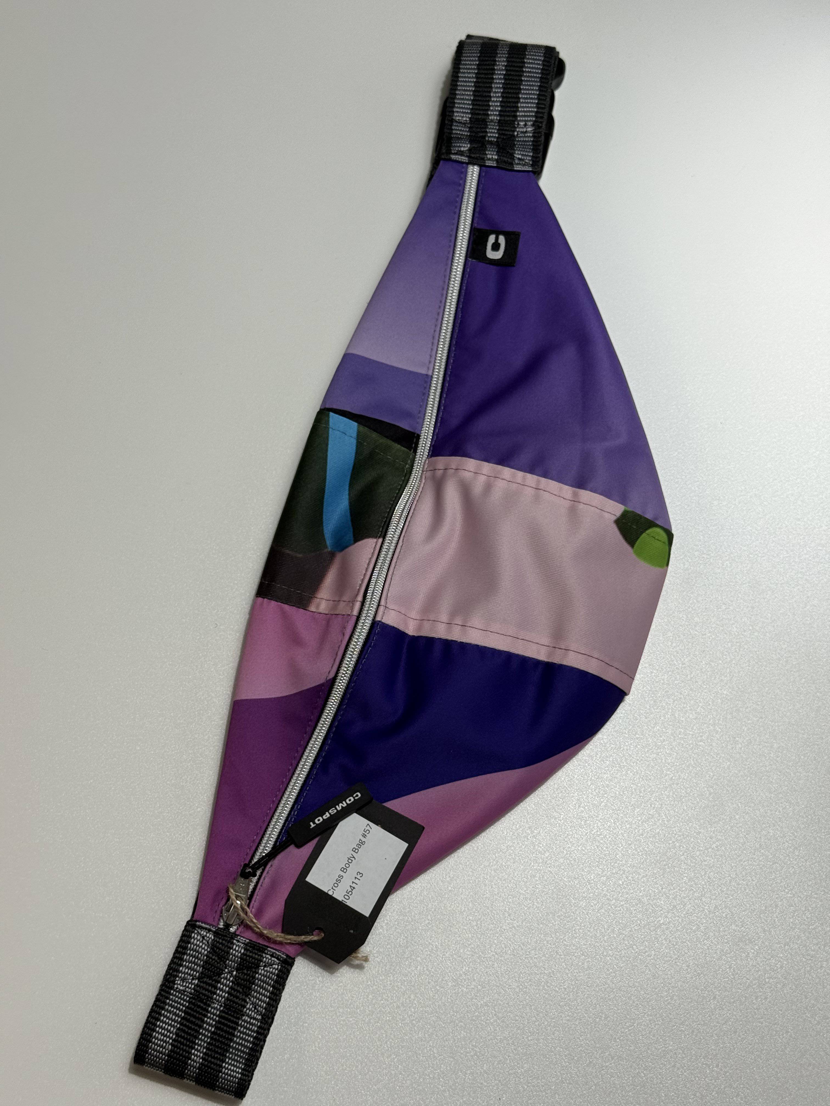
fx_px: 1535
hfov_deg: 30.3
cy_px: 553
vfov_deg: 39.7
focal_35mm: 48
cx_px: 415
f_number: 1.78
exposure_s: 1/165
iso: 50
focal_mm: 6.76
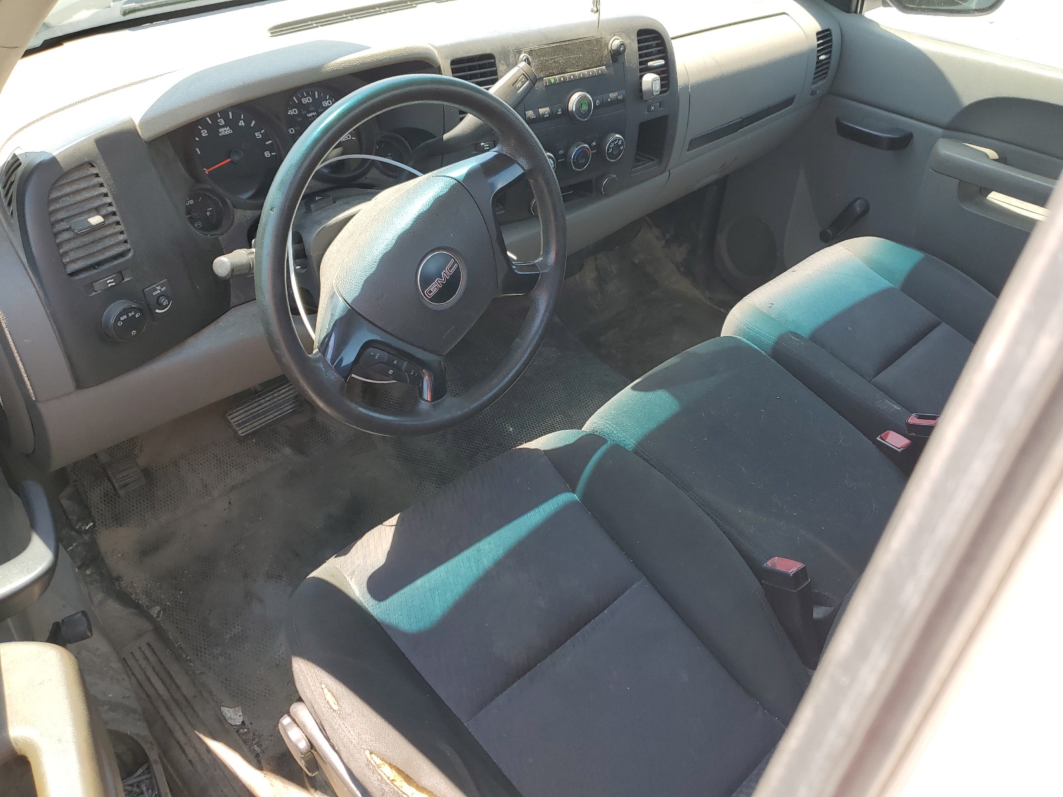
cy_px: 398
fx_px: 798
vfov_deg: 53.1
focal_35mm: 26
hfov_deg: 67.3
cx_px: 532
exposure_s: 1/278
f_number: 1.5
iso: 50
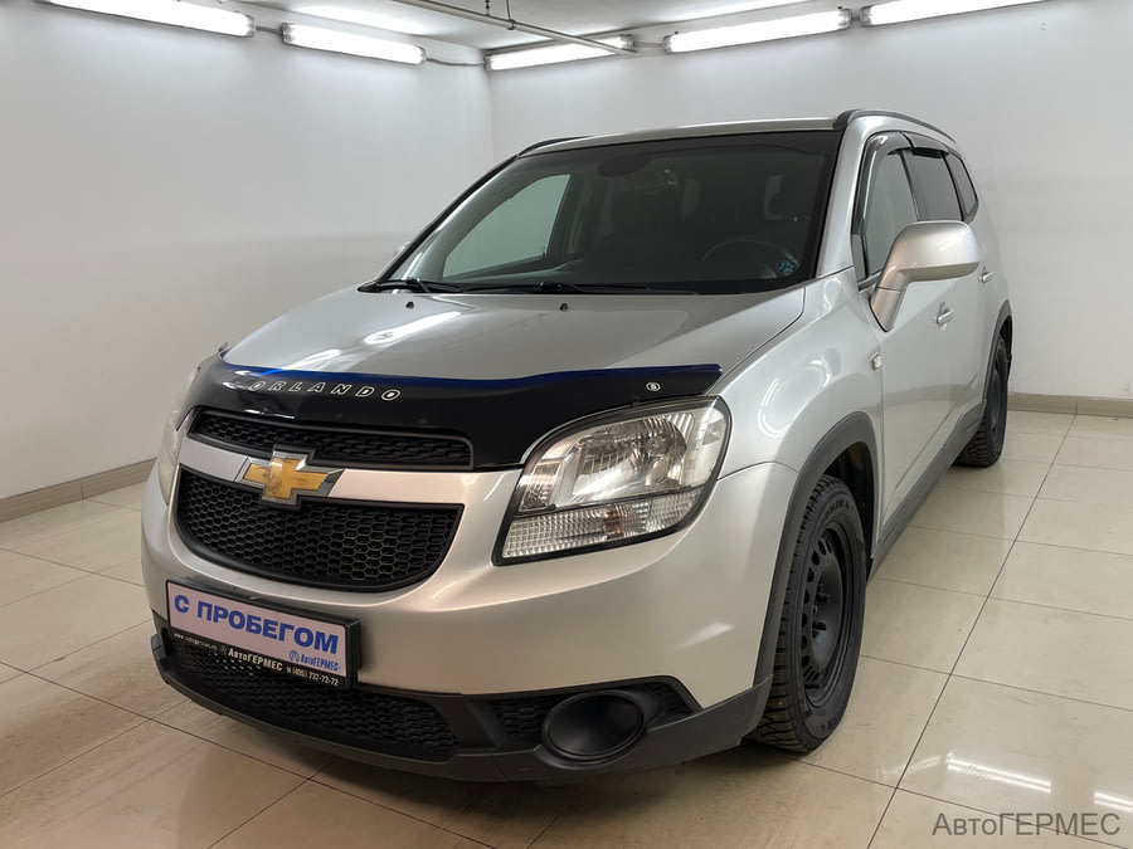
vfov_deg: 53.1
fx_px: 851
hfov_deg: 67.3
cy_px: 424
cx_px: 566
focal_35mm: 26
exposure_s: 1/100
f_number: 1.6
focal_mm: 4.2
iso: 32
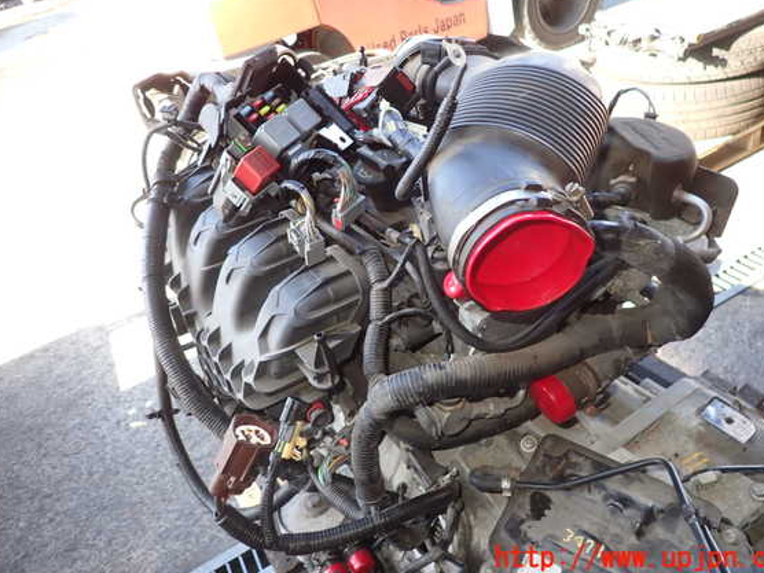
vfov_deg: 51.3
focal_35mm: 27
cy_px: 267
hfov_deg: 65.3
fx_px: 596
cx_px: 393
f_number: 2
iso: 100
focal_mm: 4.5
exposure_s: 1/100
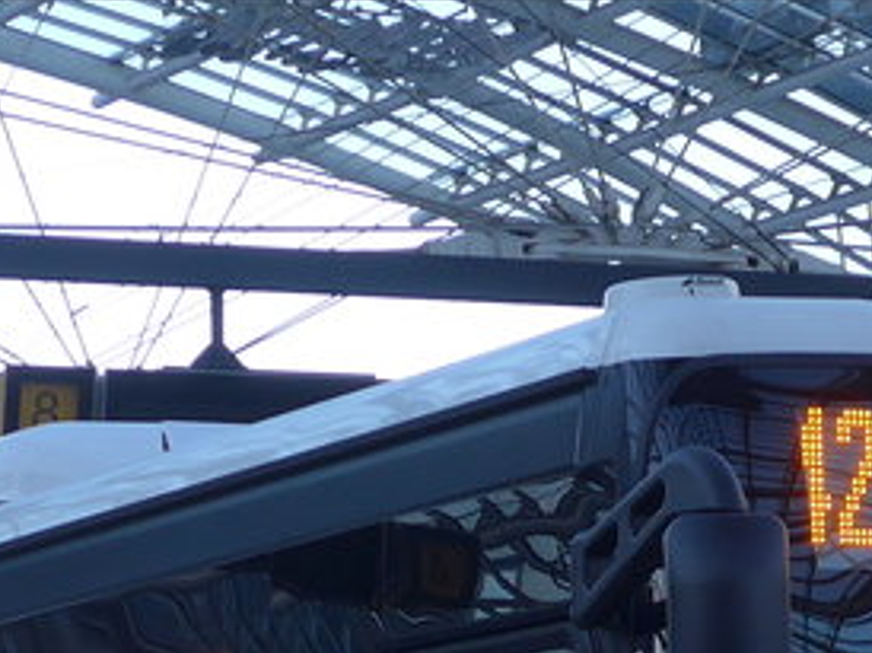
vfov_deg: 6.5
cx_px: 656
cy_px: 790
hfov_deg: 8.7
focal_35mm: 228
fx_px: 5738
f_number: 3.3
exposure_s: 1/80
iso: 80
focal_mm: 10.7
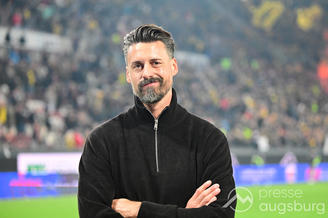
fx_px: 1412
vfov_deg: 8.8
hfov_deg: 13.3
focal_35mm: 155
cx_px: 164
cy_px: 109
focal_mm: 155
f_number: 4.8
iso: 9000
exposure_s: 1/800
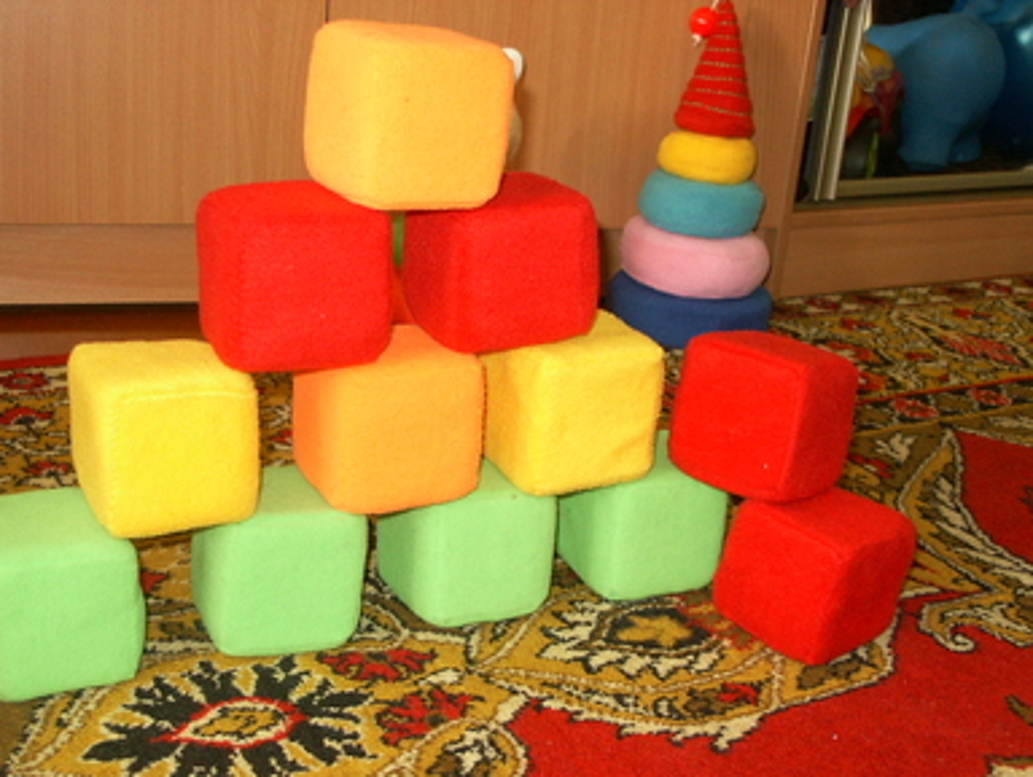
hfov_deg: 39.6
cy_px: 452
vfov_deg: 30.3
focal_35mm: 48
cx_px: 484
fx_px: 1434
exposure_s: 1/45
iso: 200
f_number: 3.6
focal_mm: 8.62
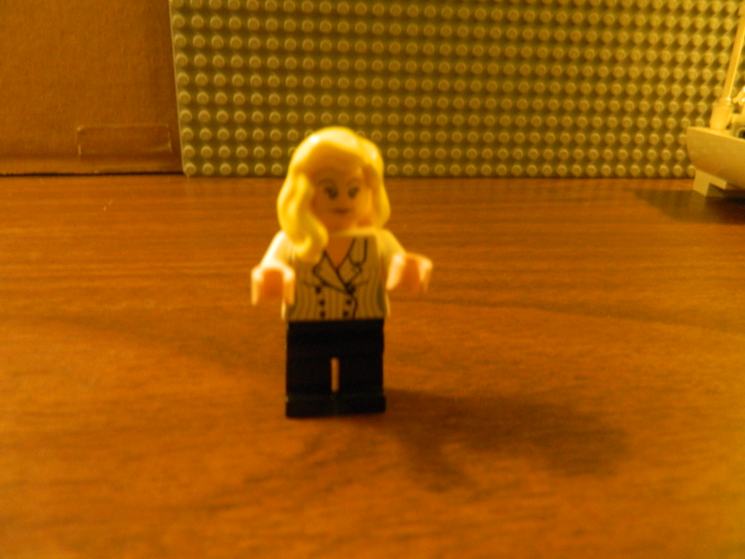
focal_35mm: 26
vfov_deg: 53.1
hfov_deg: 67.3
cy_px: 280
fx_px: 560
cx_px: 385
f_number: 3.1
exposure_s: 1/15
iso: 400
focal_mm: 4.5
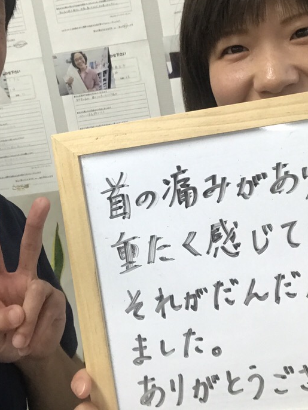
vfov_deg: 34.1
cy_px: 141
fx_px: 664
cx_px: 174
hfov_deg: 26.1
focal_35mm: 56
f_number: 2.2
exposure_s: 1/33
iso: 64
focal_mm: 2.87
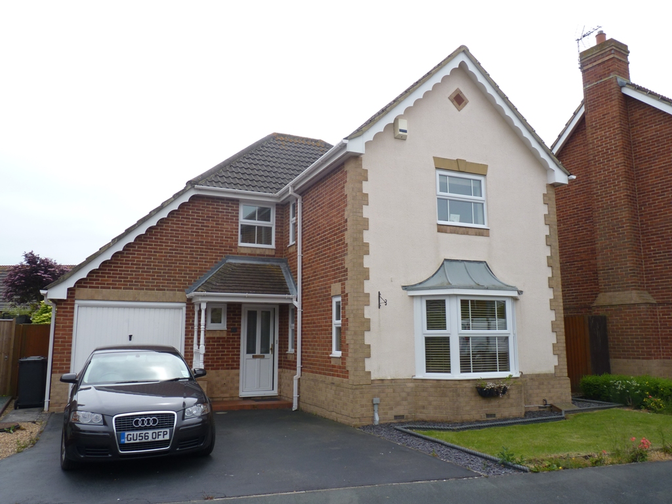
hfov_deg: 65.3
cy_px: 252
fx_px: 524
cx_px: 336
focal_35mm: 27
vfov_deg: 51.4
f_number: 2.8
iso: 80
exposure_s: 1/1000
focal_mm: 4.8
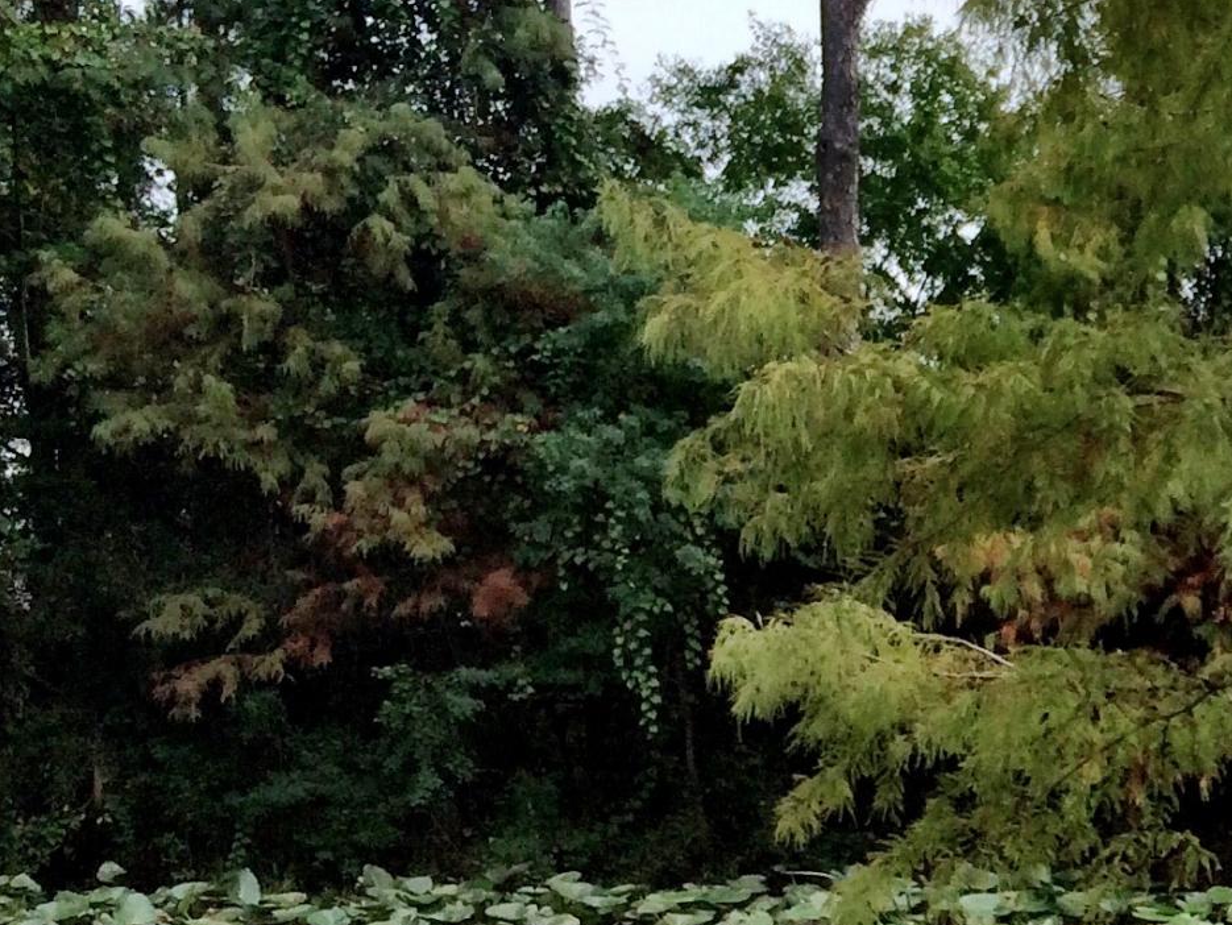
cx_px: 1764
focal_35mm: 93
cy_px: 888
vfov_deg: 15.7
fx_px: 3311
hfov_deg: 18.9
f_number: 2.2
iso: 32
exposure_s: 1/1026
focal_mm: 4.15
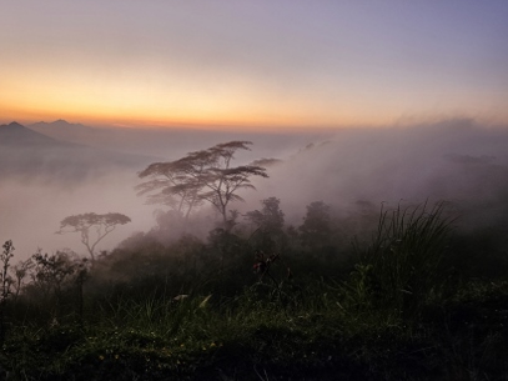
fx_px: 411
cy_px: 208
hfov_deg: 63.1
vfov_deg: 49.7
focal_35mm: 28
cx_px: 213
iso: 200
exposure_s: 1/100
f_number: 1.8
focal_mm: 5.4
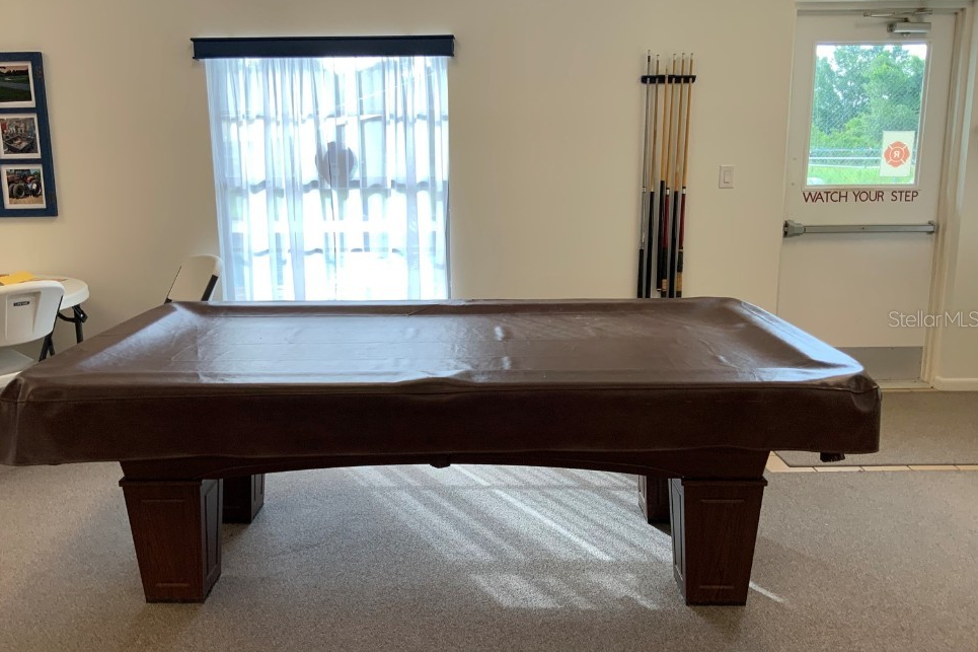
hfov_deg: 58.7
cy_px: 318
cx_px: 465
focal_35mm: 32
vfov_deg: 41.1
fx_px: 869
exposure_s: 1/120
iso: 40
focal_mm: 3
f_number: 1.8
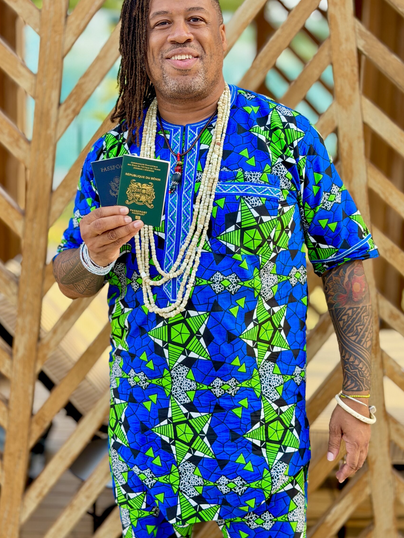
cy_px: 260
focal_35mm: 54
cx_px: 201
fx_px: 840
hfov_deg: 27.0
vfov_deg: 35.5
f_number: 1.78
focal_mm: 6.76
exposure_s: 1/207
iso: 100
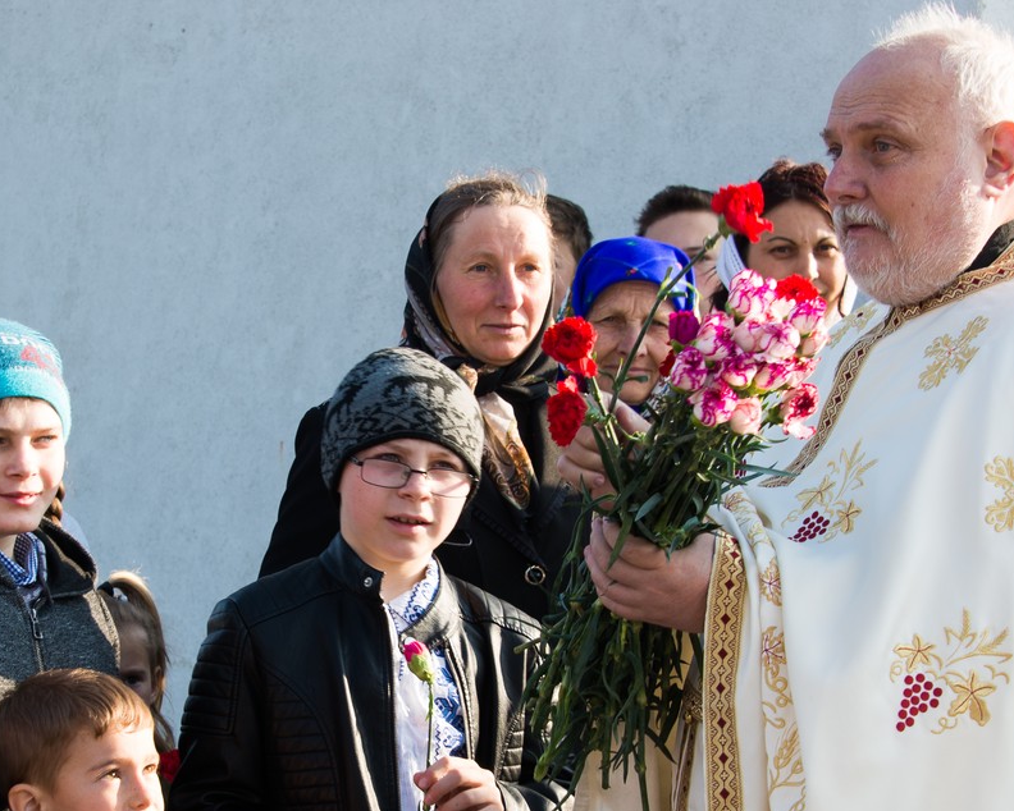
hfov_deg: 16.3
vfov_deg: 13.1
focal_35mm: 118
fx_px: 3542
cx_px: 394
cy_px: 531
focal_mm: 52
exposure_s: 1/100
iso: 100
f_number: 7.1
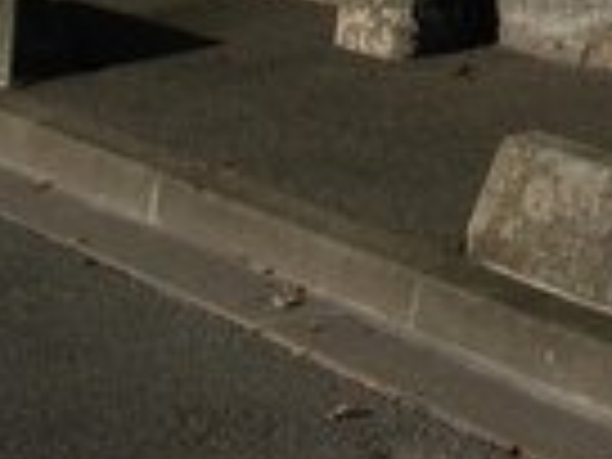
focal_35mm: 153
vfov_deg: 9.5
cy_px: -176
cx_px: 567
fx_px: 2705
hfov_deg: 12.8
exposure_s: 1/645
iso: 79
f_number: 5.4
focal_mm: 8.5
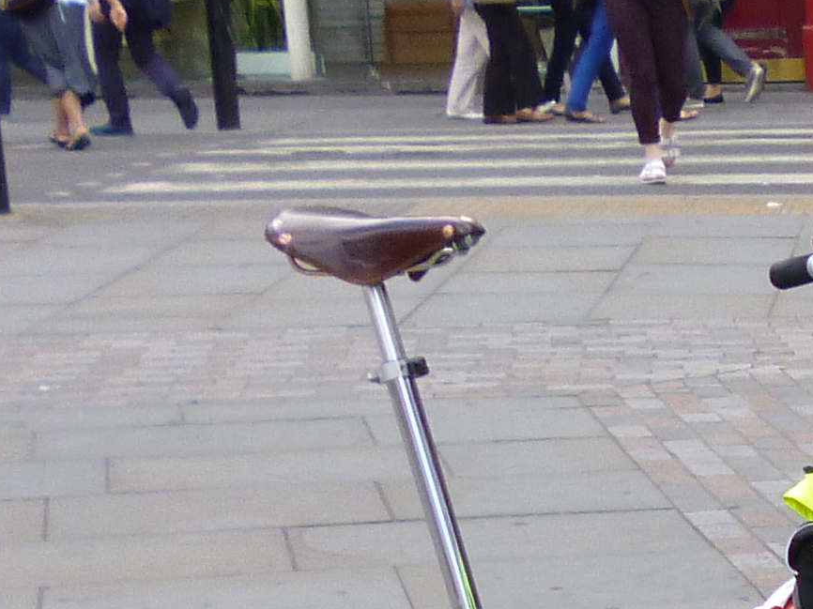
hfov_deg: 11.9
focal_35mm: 149
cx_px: 1613
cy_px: 925
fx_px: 3498
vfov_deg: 9.7
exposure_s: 1/160
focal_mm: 5
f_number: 2.7
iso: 100
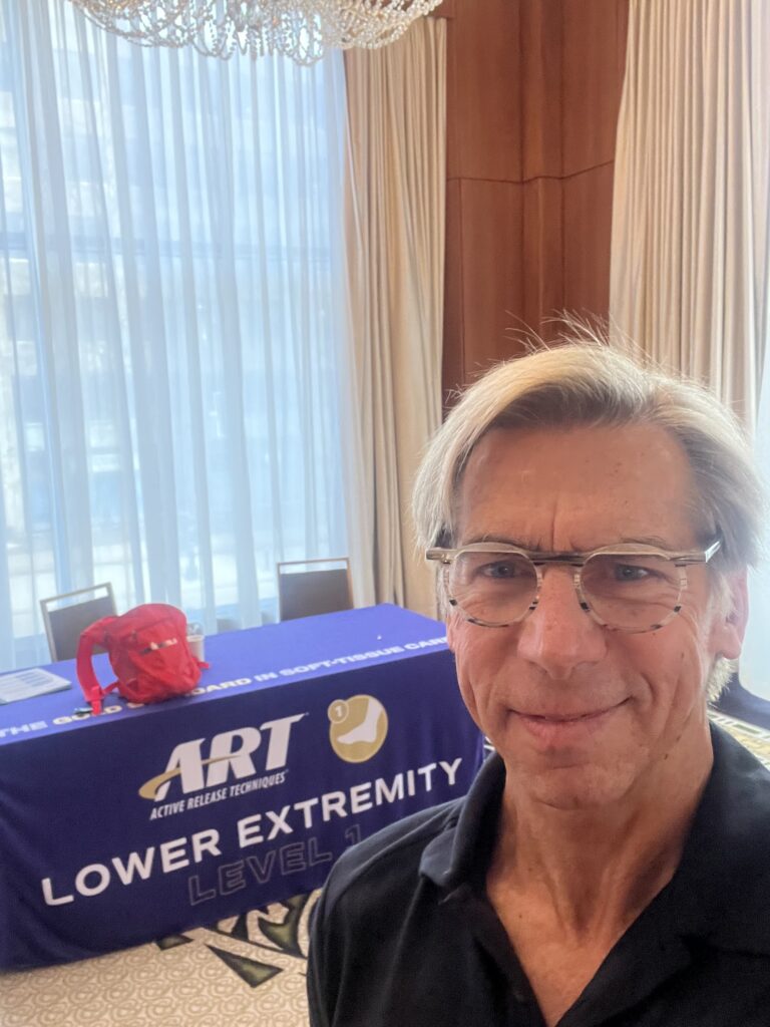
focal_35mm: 30
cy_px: 514
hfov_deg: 46.8
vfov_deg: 60.0
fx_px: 890
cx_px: 385
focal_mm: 2.71
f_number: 2.2
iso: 500
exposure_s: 1/30
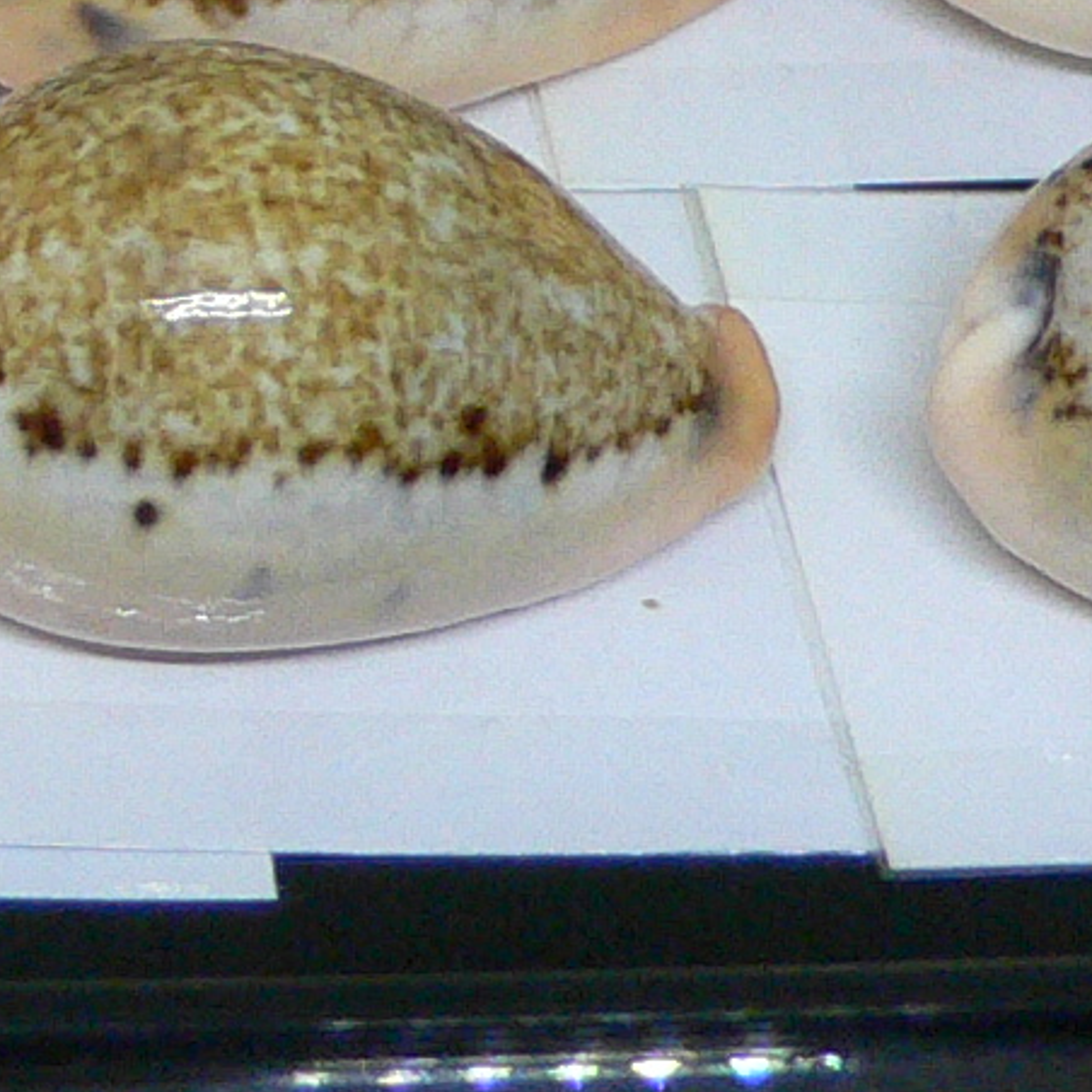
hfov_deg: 11.9
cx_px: -705
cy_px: -512
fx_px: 4925
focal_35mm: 138
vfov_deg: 12.1
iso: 200
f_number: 2.8
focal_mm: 4.6
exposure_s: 1/60
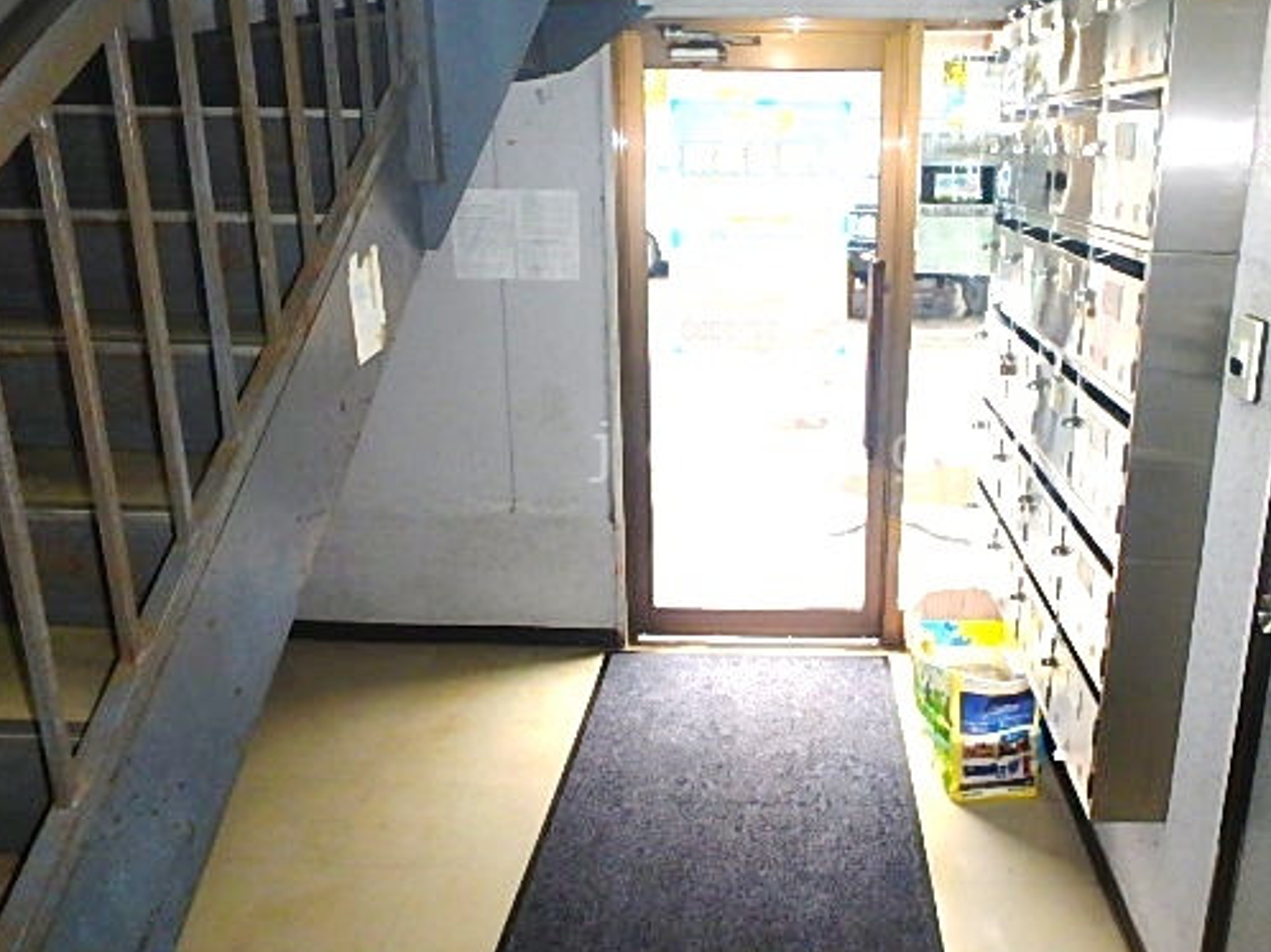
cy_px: 452
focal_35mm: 27
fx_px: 991
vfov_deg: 51.3
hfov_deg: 64.7
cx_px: 763
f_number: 3.5
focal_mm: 3.7
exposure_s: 1/40
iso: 200
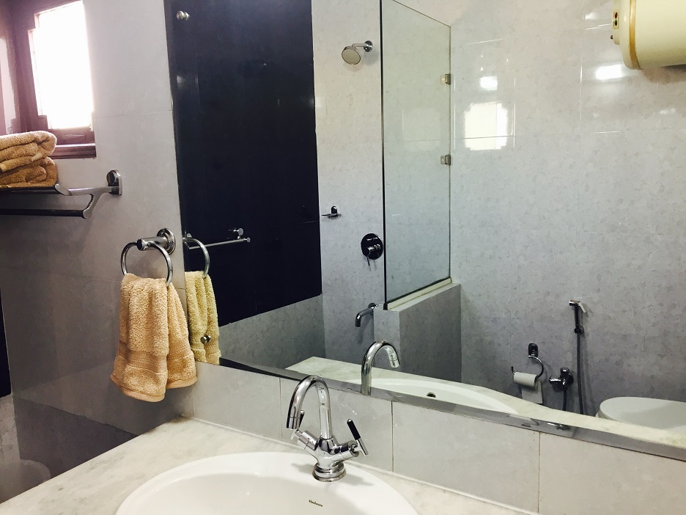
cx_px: 343
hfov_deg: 61.7
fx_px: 575
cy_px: 258
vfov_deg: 48.2
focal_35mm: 29
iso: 80
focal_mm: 4.15
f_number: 2.2
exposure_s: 1/33
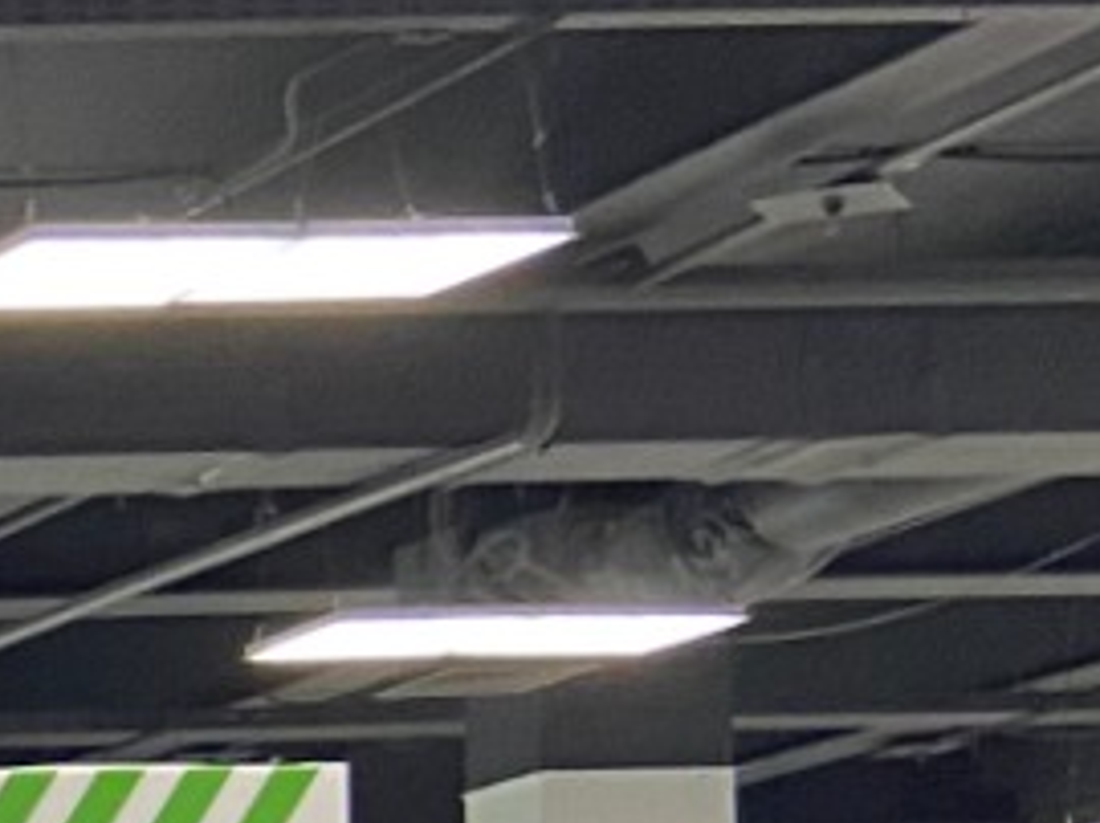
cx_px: -2453
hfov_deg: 8.5
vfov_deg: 7.7
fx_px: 5874
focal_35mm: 185
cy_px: 1670
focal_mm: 4.25
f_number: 1.8
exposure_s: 1/50
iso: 100
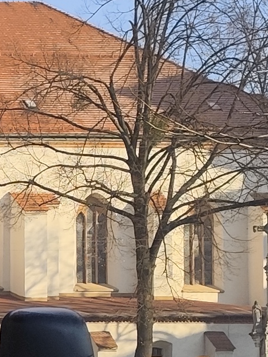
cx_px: -548
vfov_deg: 12.8
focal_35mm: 152
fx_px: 1569
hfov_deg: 8.2
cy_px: 394
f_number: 1.65
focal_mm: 6.19
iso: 50
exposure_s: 1/710
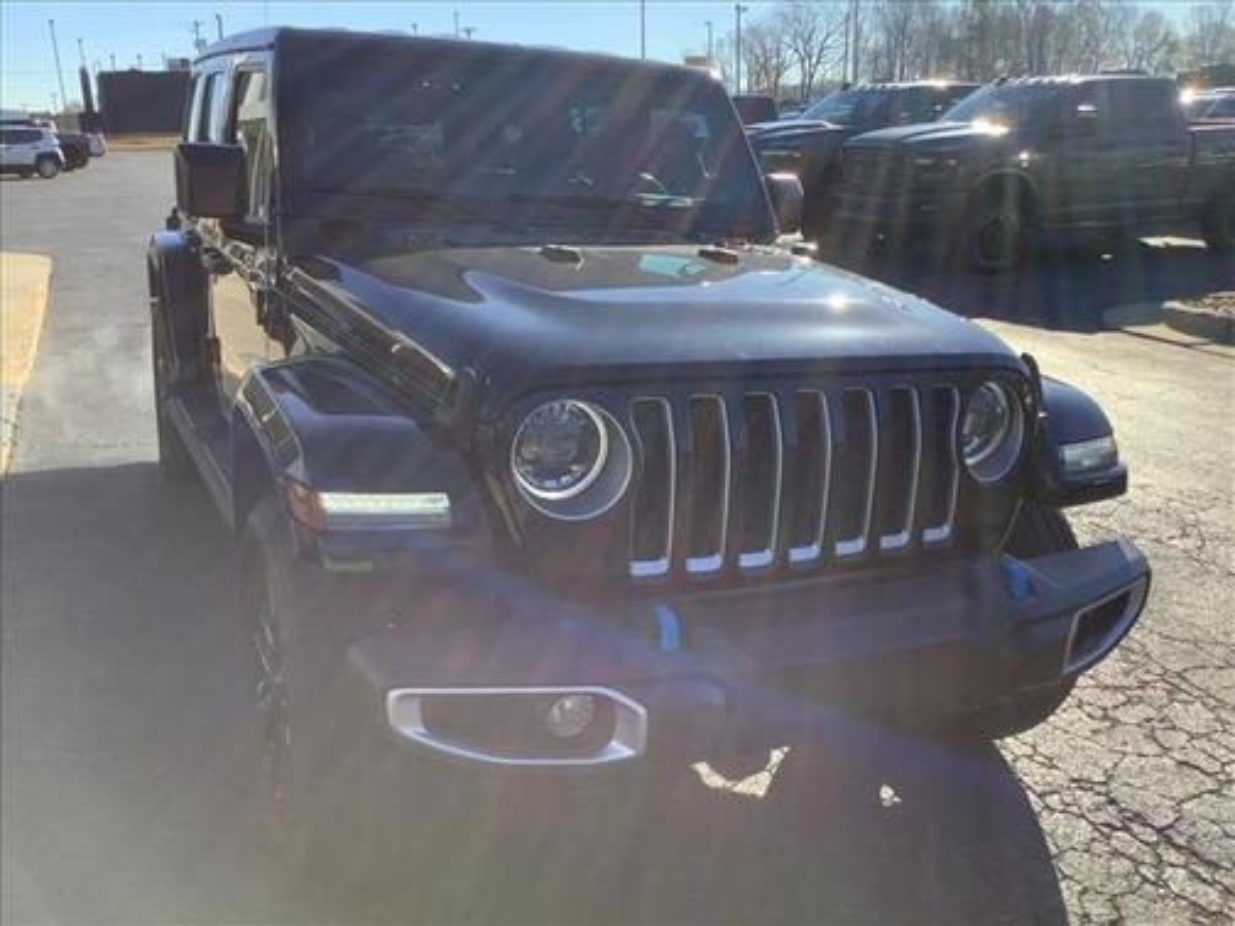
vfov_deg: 45.4
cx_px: 618
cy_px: 463
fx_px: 1106
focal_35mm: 31
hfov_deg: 58.4
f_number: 2.4
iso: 25
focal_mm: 3.3
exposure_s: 1/543
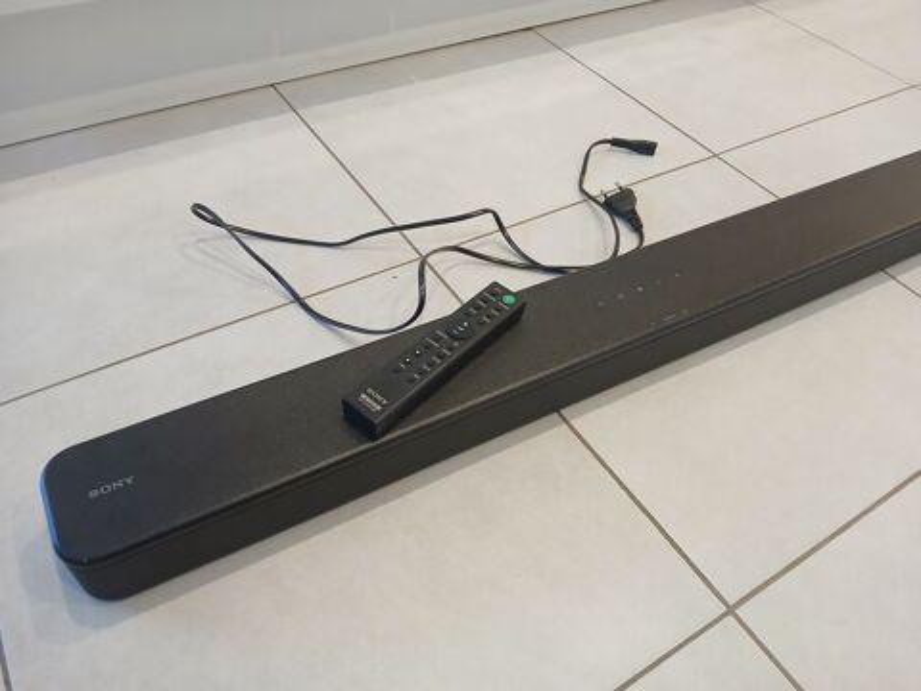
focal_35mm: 26
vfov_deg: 53.1
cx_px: 460
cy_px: 346
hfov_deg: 67.3
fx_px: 692
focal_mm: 3.98
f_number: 1.8
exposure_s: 1/33.3
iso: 250
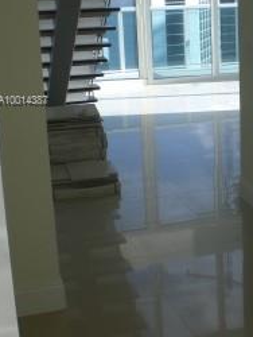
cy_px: 101
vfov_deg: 28.3
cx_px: 222
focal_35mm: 68
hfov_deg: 21.2
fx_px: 662
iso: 50
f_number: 4.4
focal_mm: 6.3
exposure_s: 1/200
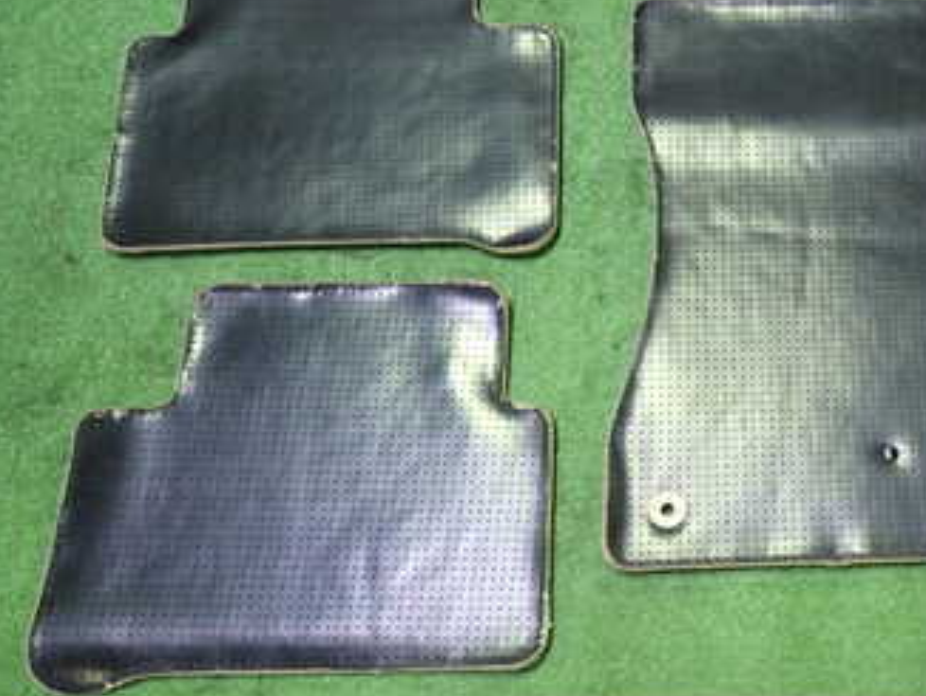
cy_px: 344
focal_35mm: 46
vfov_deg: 31.6
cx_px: 818
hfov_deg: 38.6
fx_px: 1231
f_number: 2
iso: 500
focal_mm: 4.5
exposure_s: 1/30
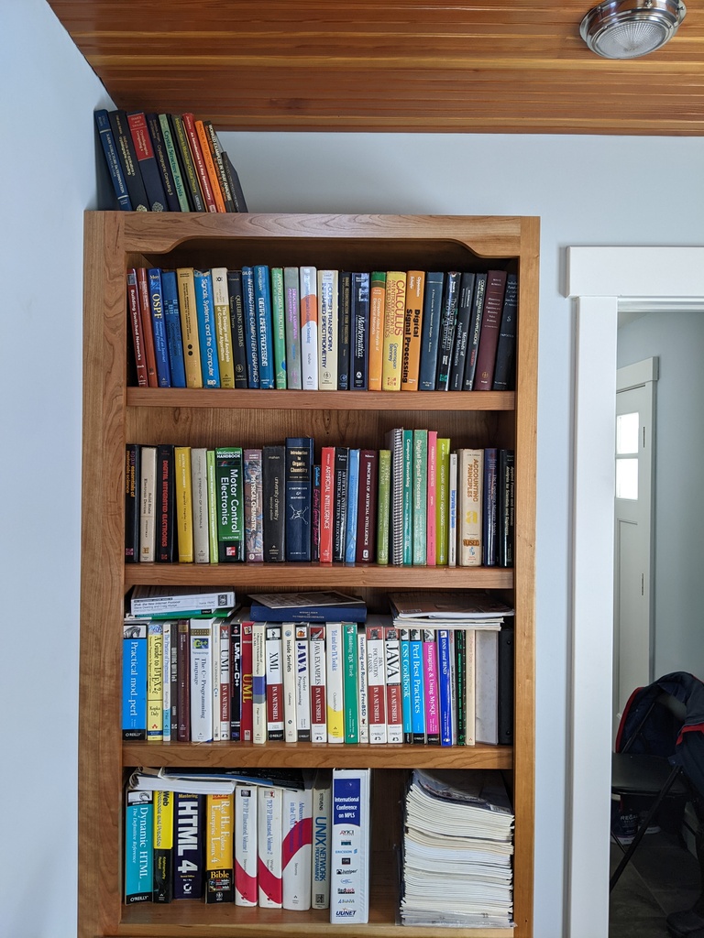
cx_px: 352
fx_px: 732
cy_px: 469
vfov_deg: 65.3
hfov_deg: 51.4
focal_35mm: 27
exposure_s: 1/40
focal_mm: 4.44
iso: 47
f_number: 1.8
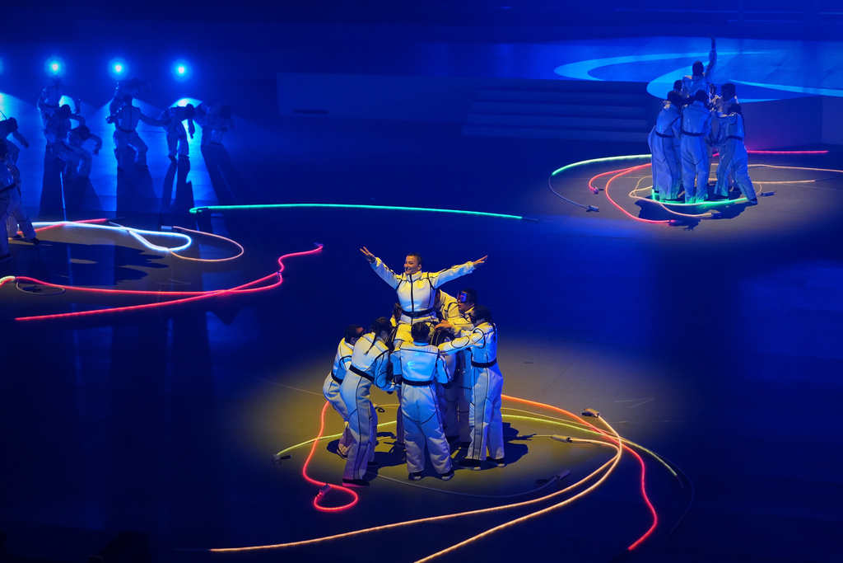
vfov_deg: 15.7
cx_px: 422
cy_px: 282
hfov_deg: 23.4
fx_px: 2037
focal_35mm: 87
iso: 2500
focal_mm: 58
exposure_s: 1/1000
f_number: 2
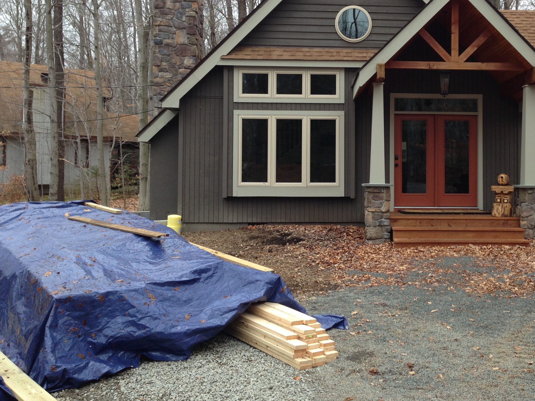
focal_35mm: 43
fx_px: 664
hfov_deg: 43.4
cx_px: 344
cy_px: 155
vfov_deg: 33.5
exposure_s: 1/176
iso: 50
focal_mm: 4.12
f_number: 2.4
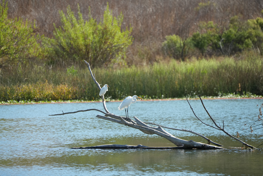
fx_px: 2922
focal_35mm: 400
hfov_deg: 5.2
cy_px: 88
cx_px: 132
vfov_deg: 3.4
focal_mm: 400
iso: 640
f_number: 6.3
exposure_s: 1/1000
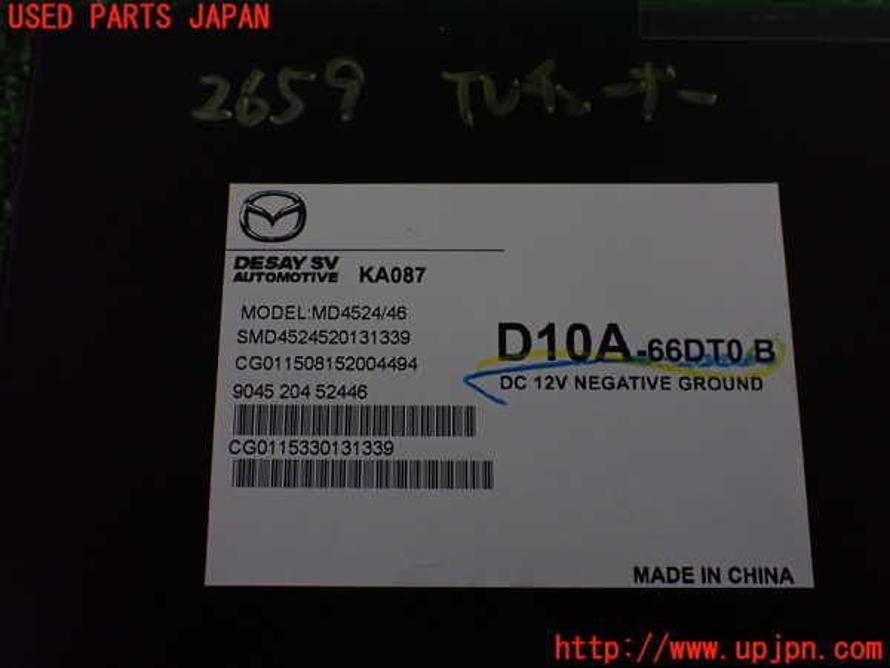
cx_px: 445
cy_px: 334
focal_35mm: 30
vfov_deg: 46.8
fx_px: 771
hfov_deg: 60.0
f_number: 2.3
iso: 500
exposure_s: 1/125
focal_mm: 5.4
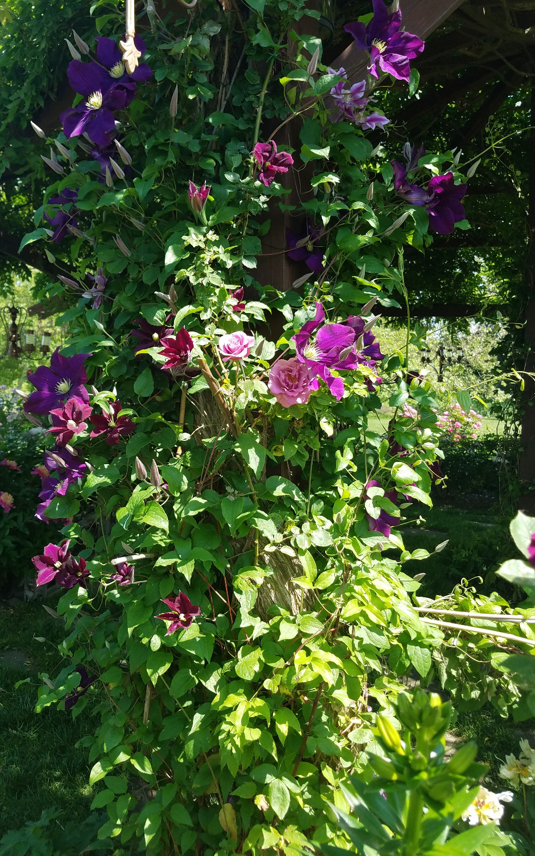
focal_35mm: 28
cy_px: 424
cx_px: 224
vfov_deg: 66.5
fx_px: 653
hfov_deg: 44.4
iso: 50
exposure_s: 1/678
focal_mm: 4.2
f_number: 1.7
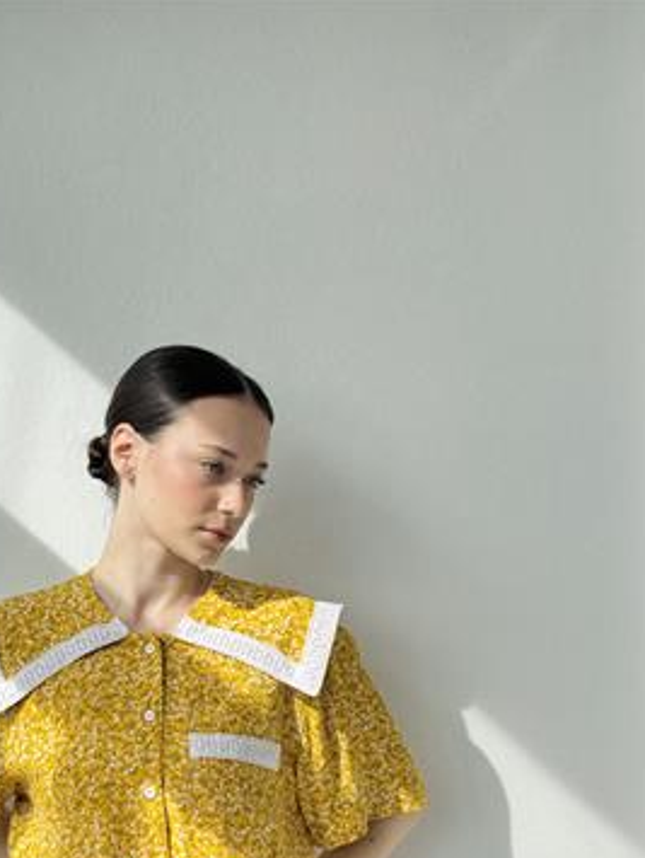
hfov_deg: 20.4
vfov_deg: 26.7
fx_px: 1786
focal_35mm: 72
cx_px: 217
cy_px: 639
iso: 64
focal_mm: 6.76
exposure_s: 1/1287
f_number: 1.78
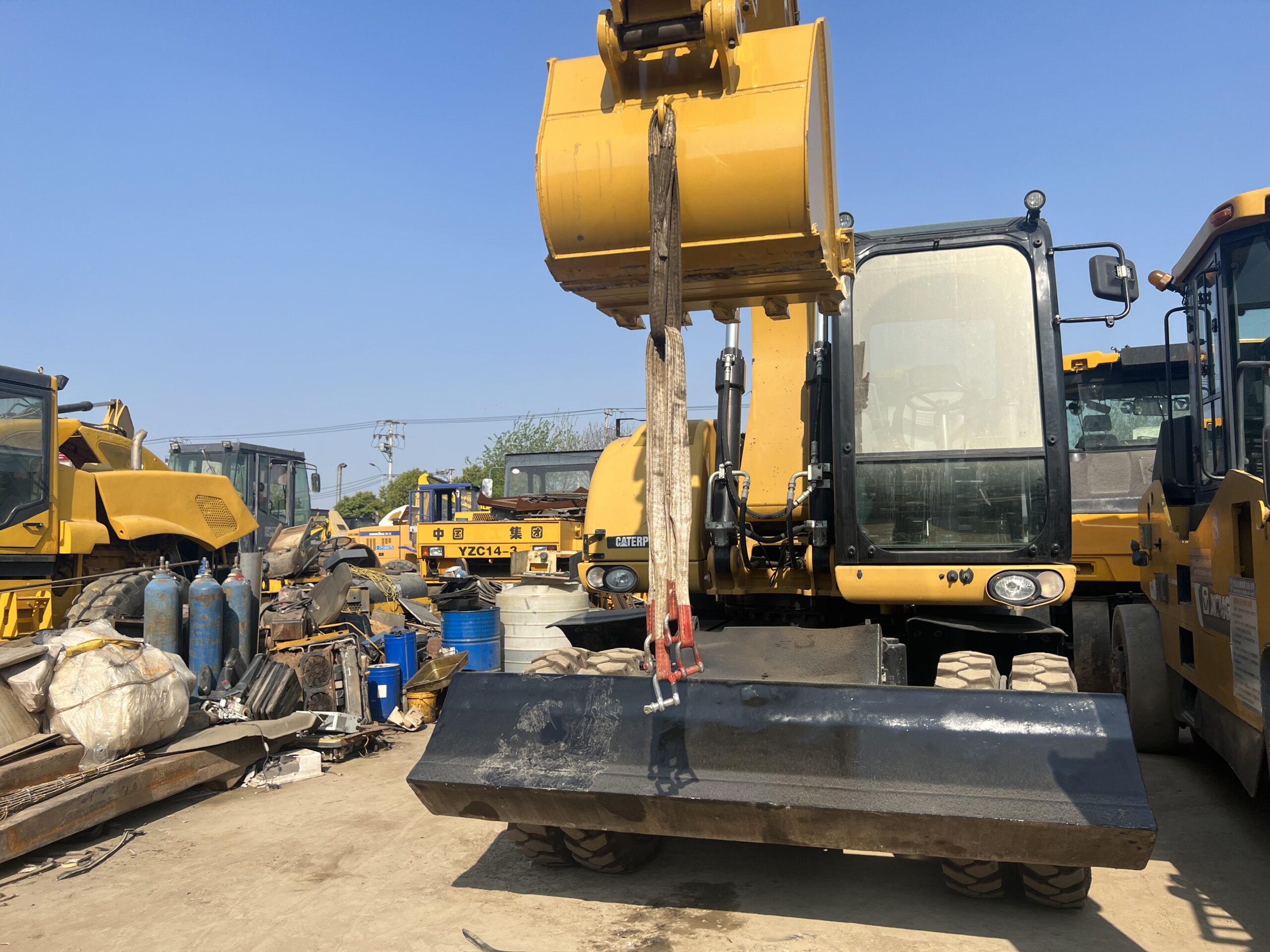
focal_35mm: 26
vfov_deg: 53.1
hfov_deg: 67.3
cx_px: 635
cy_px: 476
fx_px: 954
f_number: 1.5
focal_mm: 5.7
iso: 50
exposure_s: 1/4444
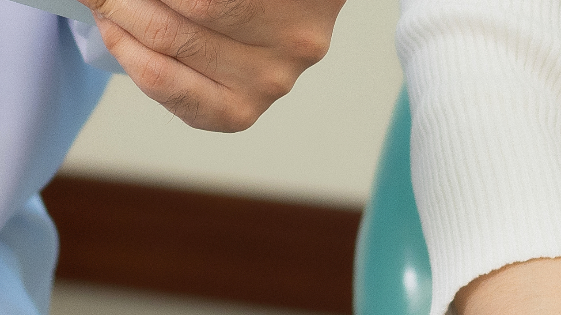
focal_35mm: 393
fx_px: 5845
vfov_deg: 3.0
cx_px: 57
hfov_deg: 5.5
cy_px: -557
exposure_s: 1/125
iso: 250
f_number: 2.8
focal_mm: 55
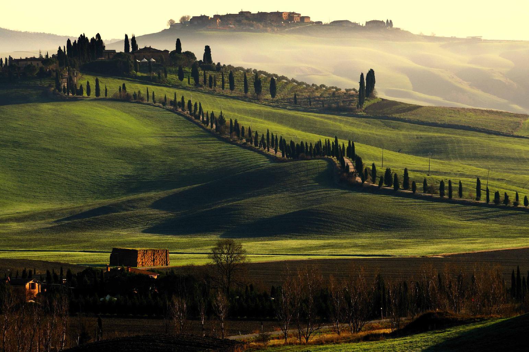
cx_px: 264
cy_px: 176
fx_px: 4403
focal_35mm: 300
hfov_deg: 6.9
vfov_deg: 4.6
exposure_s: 1/400
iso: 200
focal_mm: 200
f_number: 7.1
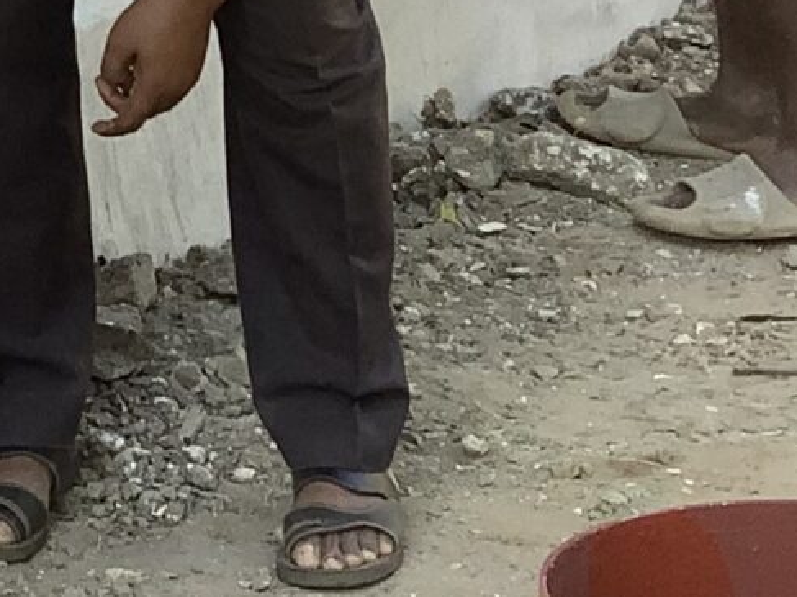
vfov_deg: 8.9
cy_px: -334
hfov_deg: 11.2
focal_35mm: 163
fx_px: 3752
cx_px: -710
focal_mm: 3.3
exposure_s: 1/120
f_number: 2.4
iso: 25
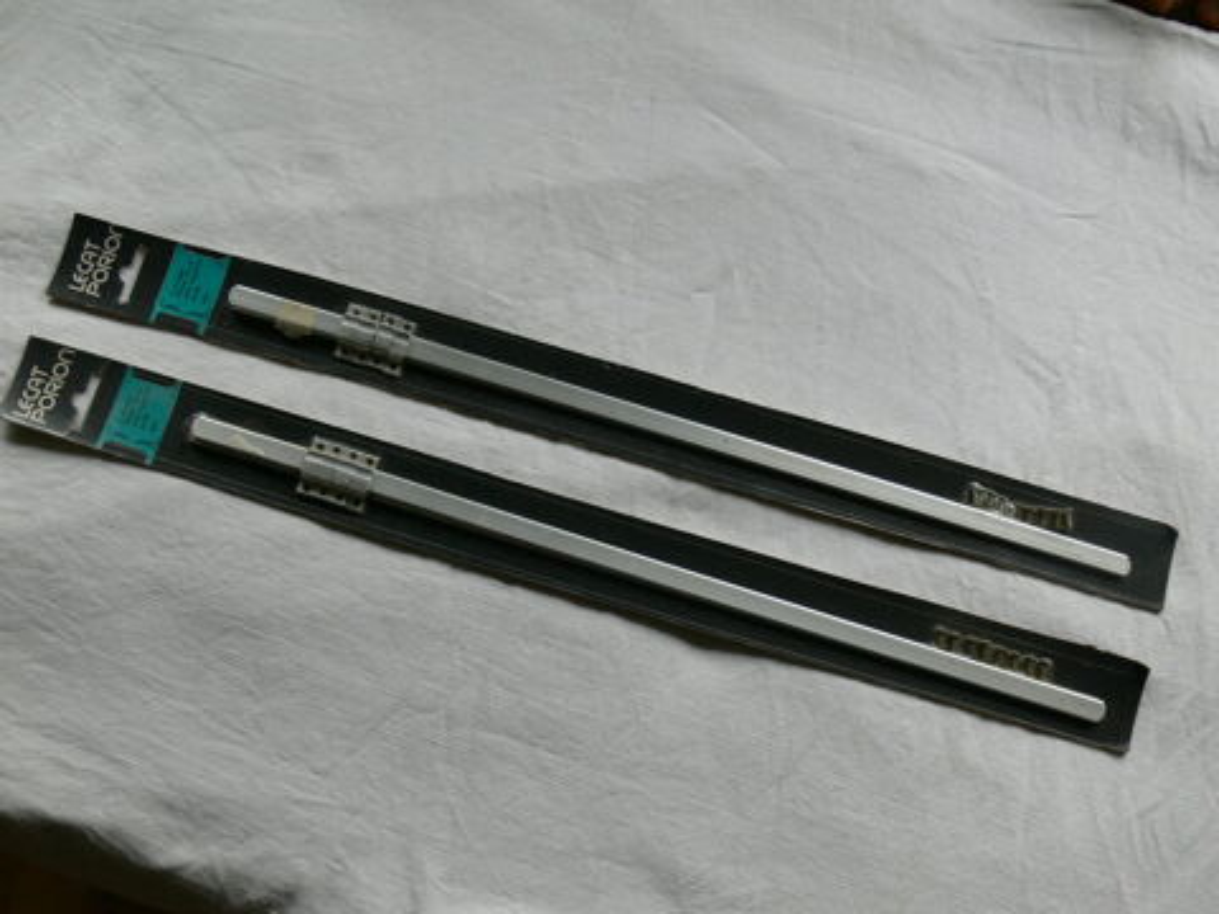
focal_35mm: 38
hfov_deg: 49.0
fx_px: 1338
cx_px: 610
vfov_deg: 37.7
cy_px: 457
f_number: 2.8
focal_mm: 8
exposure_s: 1/30
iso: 100
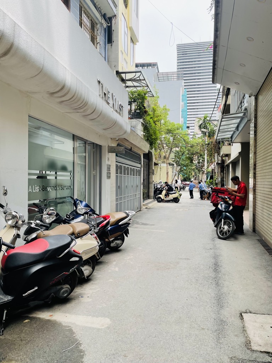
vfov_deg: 67.3
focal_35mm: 26
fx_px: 272
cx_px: 136
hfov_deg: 53.1
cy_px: 182
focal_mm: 4.2
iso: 32
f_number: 1.6
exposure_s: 1/615
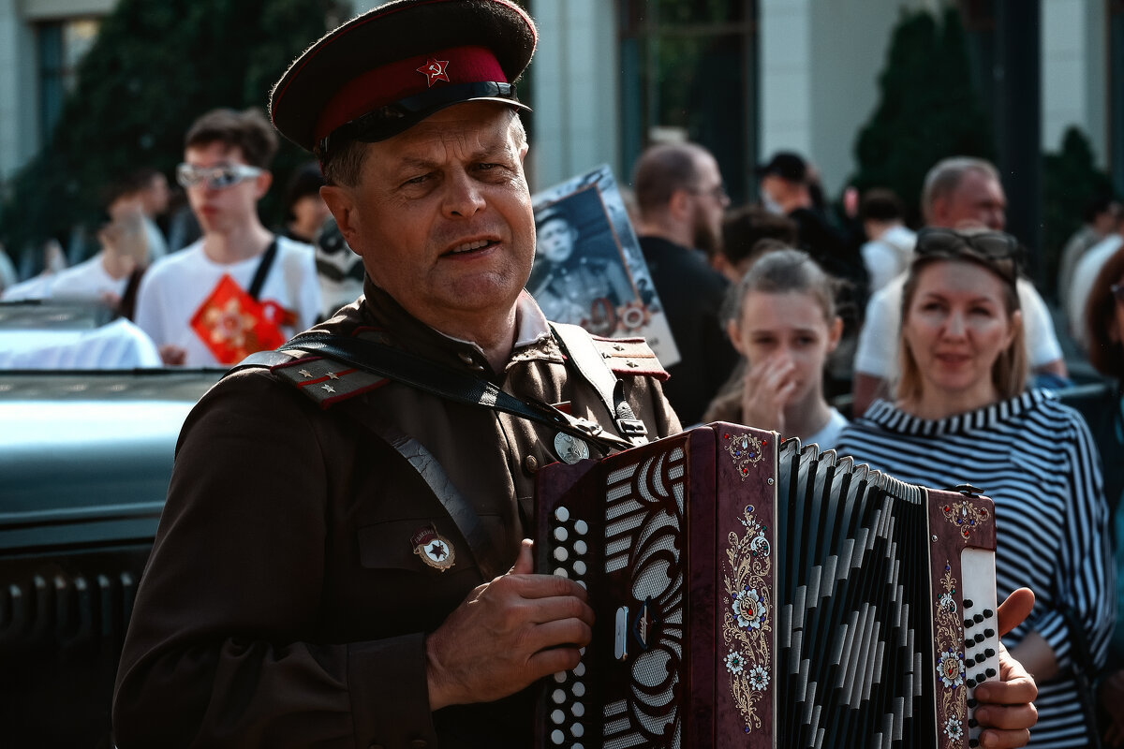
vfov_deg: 10.8
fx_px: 3965
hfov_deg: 16.1
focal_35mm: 127
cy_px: 374
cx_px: 562
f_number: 6.4
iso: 800
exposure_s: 1/1250
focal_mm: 84.8
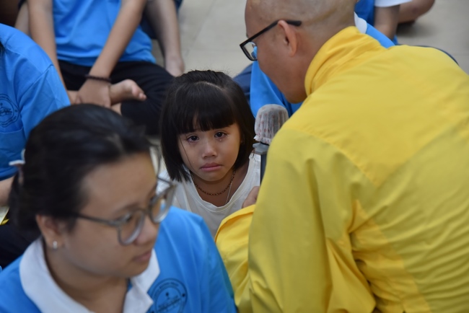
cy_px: 156
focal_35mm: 105
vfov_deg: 13.1
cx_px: 234
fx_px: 1368
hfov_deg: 19.4
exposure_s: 1/125
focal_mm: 105
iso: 1600
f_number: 5
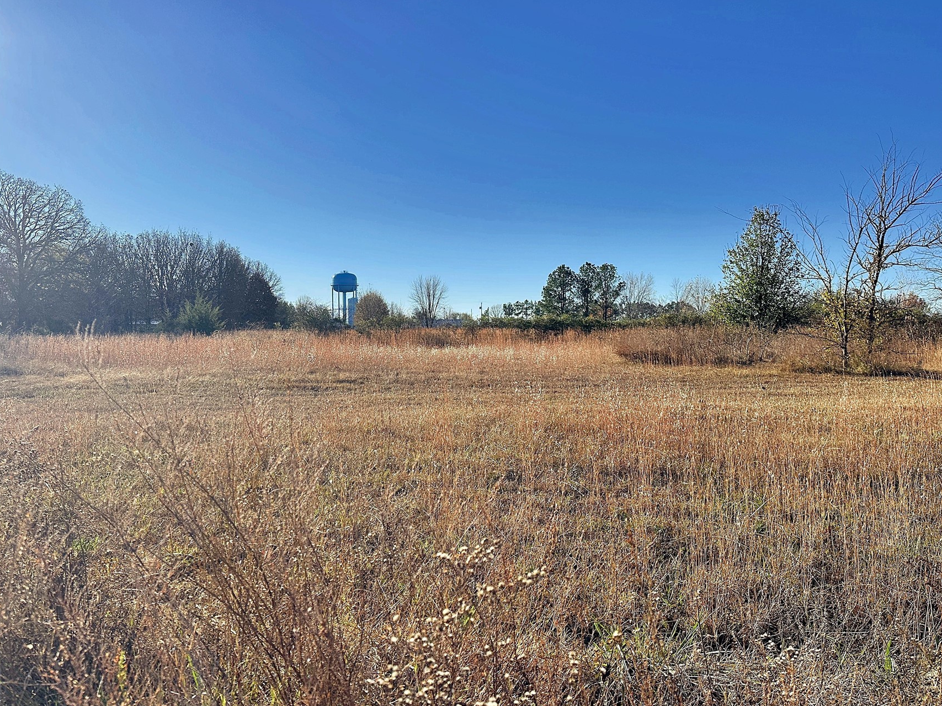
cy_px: 361
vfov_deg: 51.3
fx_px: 735
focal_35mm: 27
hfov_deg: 65.3
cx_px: 453
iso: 80
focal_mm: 6.9
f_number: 1.8
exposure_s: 1/5263
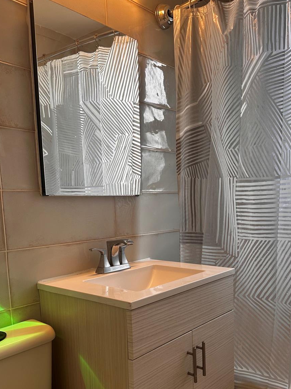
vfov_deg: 55.8
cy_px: 255
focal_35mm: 32
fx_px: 359
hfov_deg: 44.0
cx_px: 169
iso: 64
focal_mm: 6.86
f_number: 1.78
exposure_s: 1/120
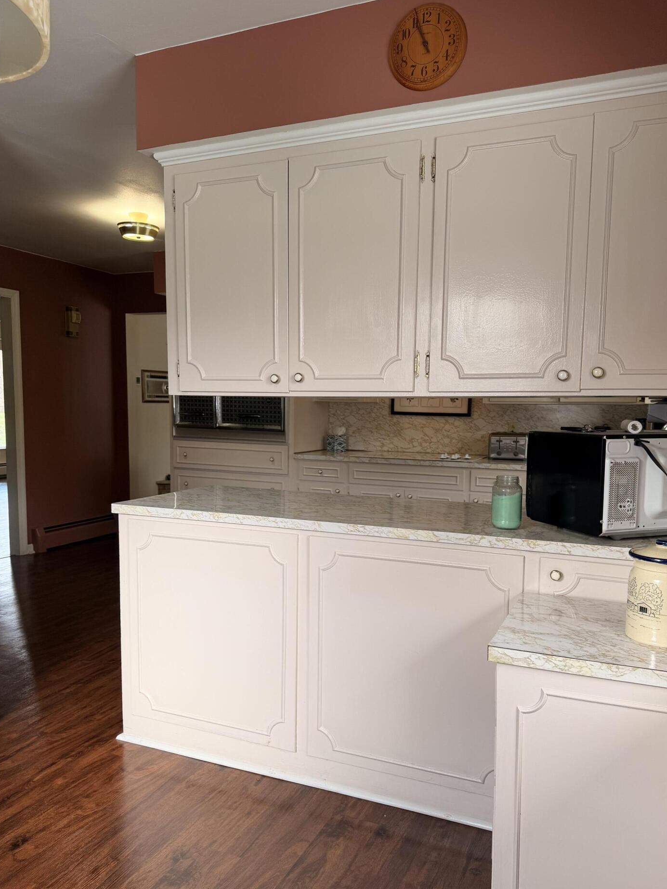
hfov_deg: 53.0
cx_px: 357
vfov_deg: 67.2
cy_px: 477
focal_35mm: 26
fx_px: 668
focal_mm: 6.76
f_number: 1.78
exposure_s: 1/121
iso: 64
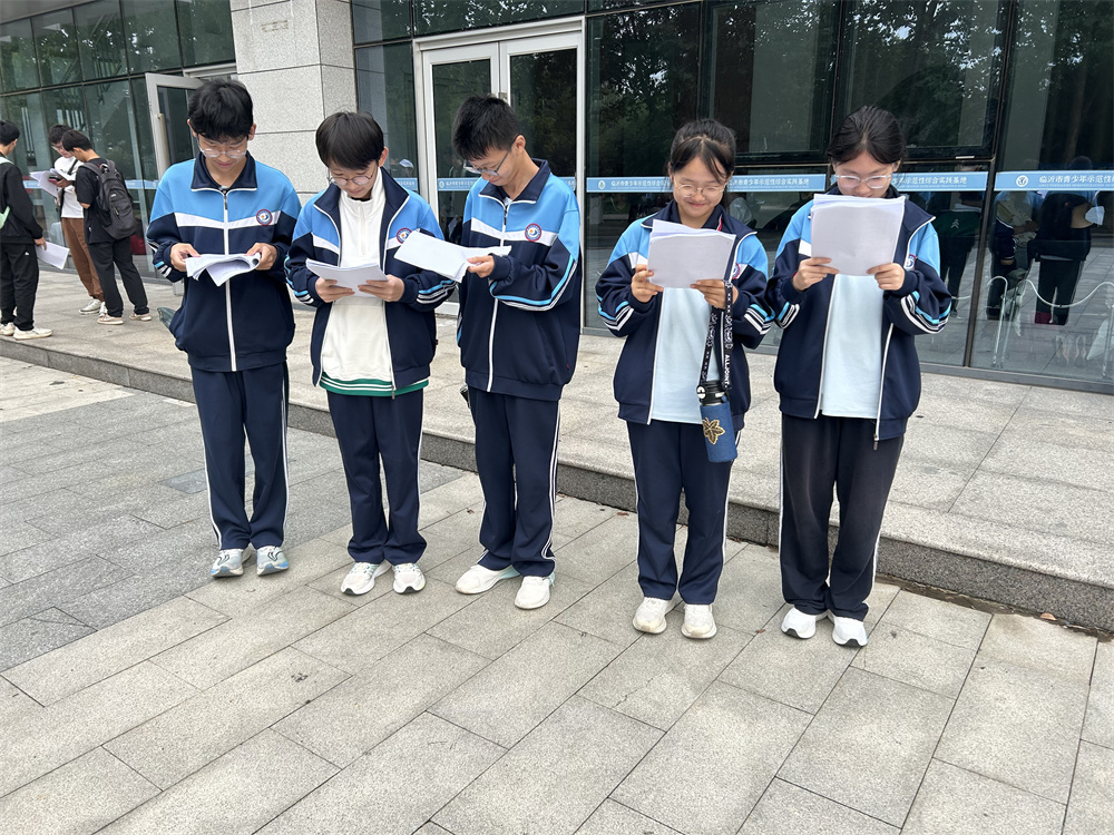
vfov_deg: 53.1
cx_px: 557
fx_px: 837
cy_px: 418
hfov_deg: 67.3
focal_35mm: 26
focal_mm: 5.7
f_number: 1.5
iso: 50
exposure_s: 1/526
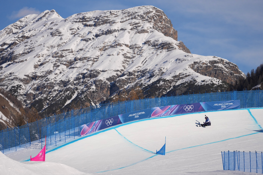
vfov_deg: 9.5
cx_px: 132
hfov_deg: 14.3
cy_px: 88
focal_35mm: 144
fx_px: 1052
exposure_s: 1/12800
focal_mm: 144
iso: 250
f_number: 2.8
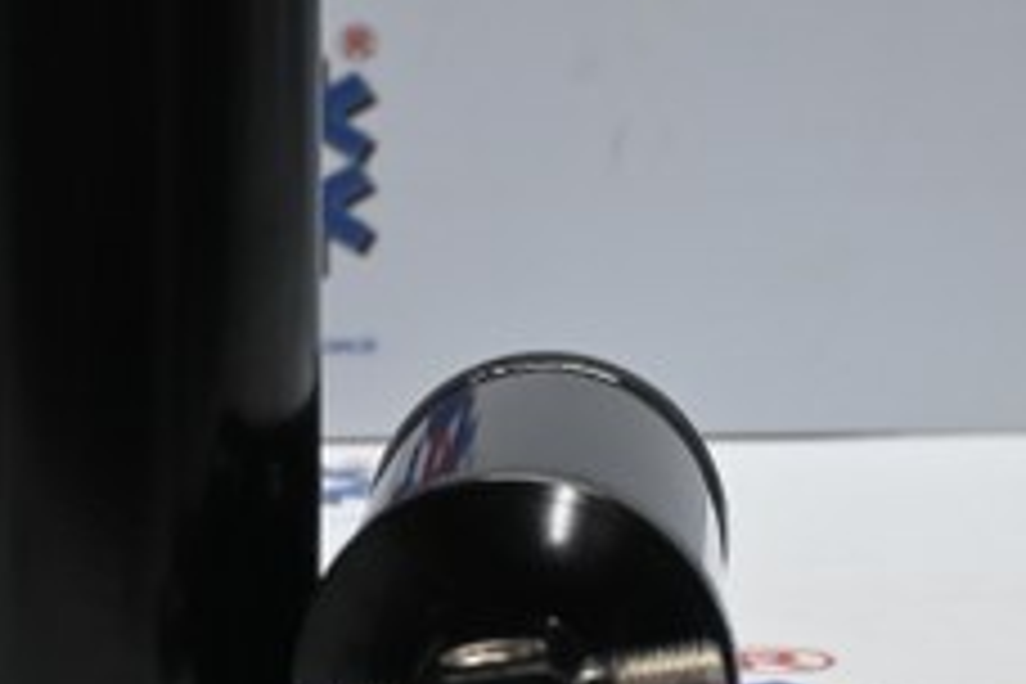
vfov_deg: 10.5
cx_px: 256
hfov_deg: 15.7
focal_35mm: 130
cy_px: 176
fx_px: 3714
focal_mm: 33
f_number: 5
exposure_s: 1/125
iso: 1250
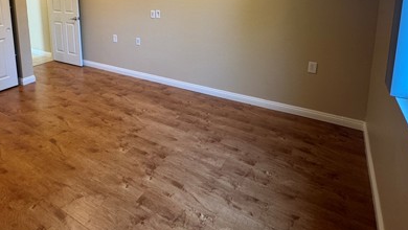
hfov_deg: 73.4
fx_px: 271
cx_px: 167
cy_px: 26
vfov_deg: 42.5
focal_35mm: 25
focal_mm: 2.22
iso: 160
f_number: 2.2
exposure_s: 1/60
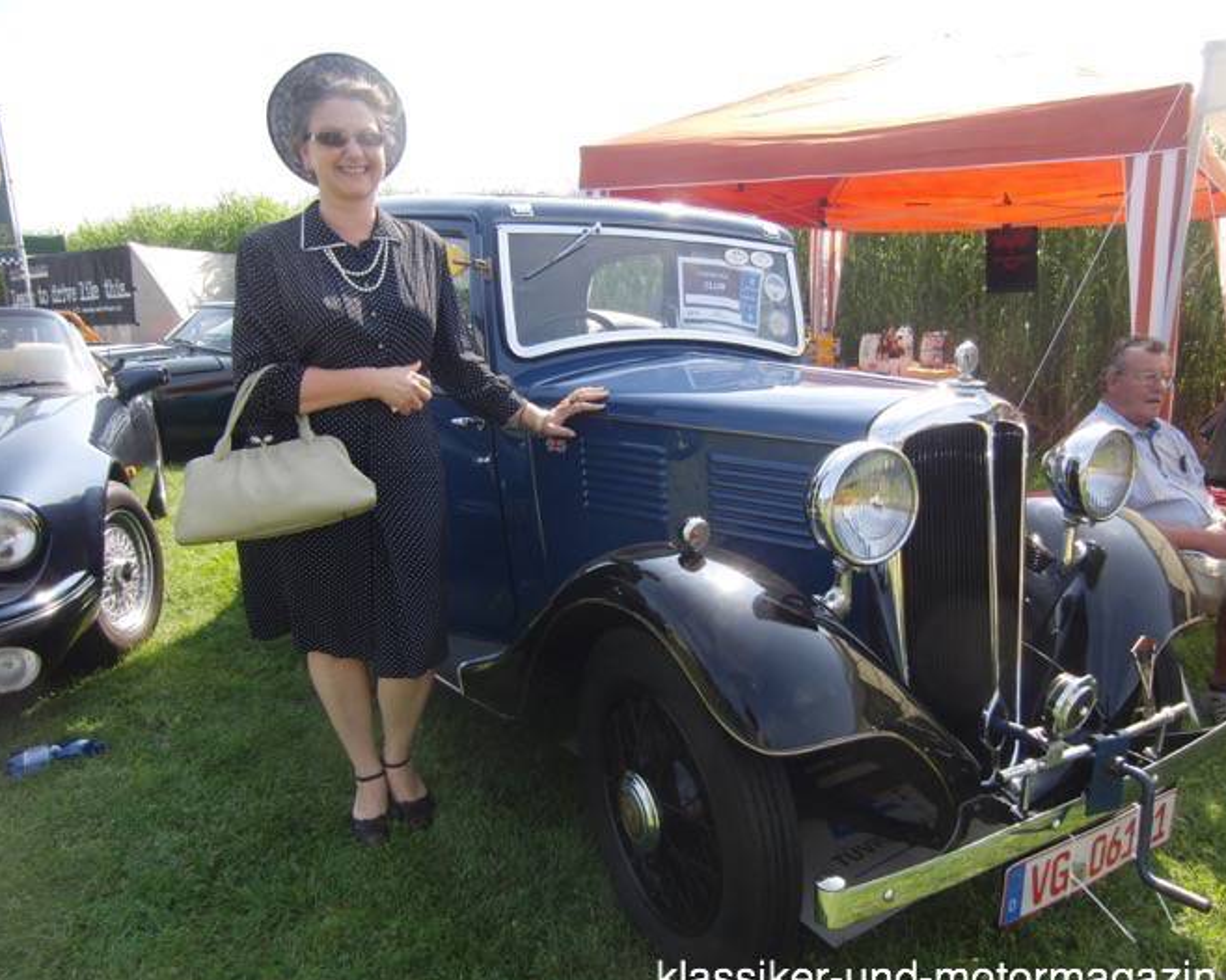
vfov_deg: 54.9
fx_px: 943
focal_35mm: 26
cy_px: 494
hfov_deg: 65.9
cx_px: 673
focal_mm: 4.3
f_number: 3.2
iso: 100
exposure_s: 1/400
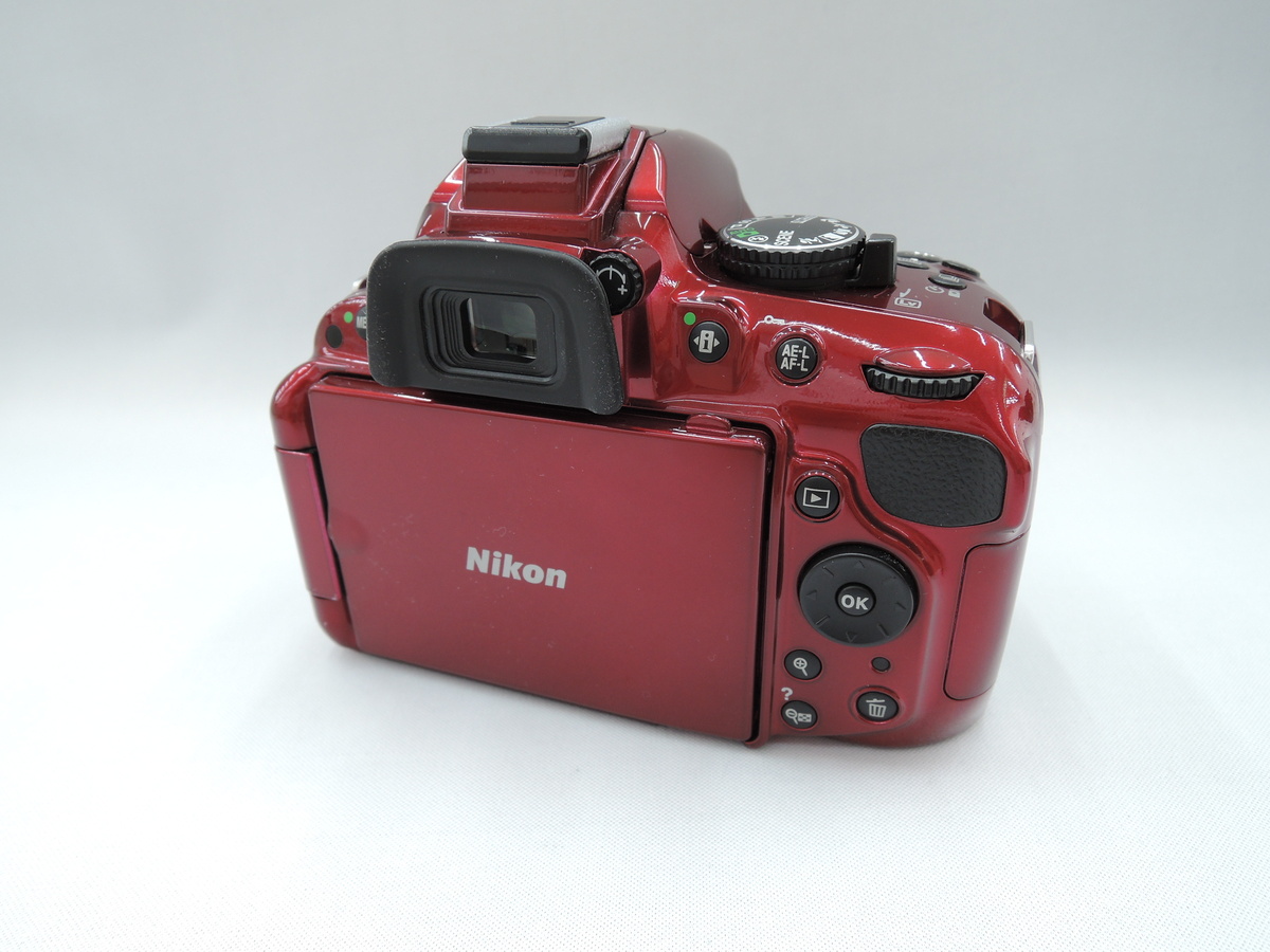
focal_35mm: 24
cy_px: 476
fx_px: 881
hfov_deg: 71.6
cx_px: 635
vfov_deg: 56.8
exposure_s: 1/30
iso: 140
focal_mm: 5.1
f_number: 2.8
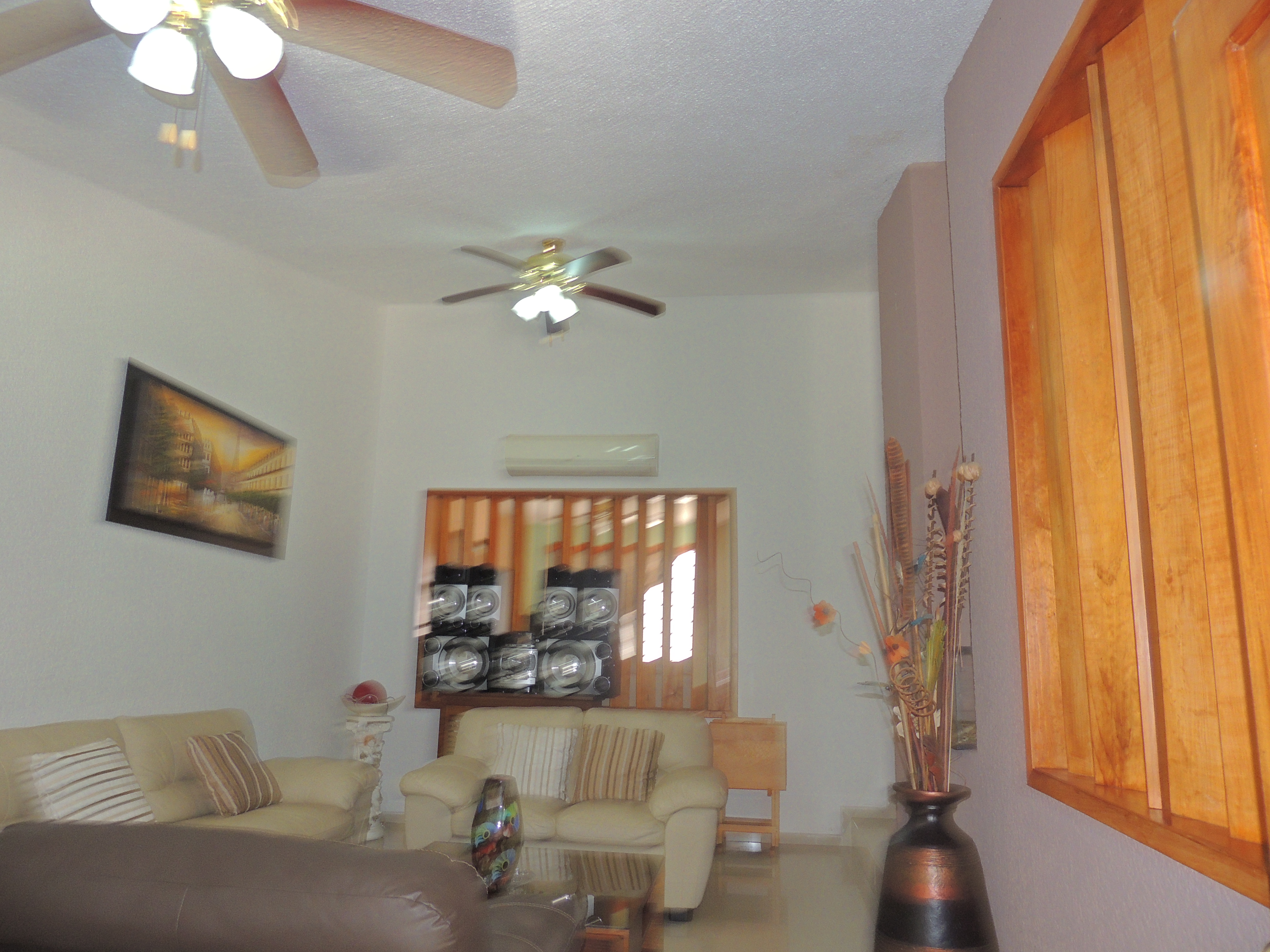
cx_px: 635
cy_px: 476
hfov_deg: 71.6
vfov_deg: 56.8
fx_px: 881
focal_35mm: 24
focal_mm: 4.3
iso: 320
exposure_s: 1/40
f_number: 3
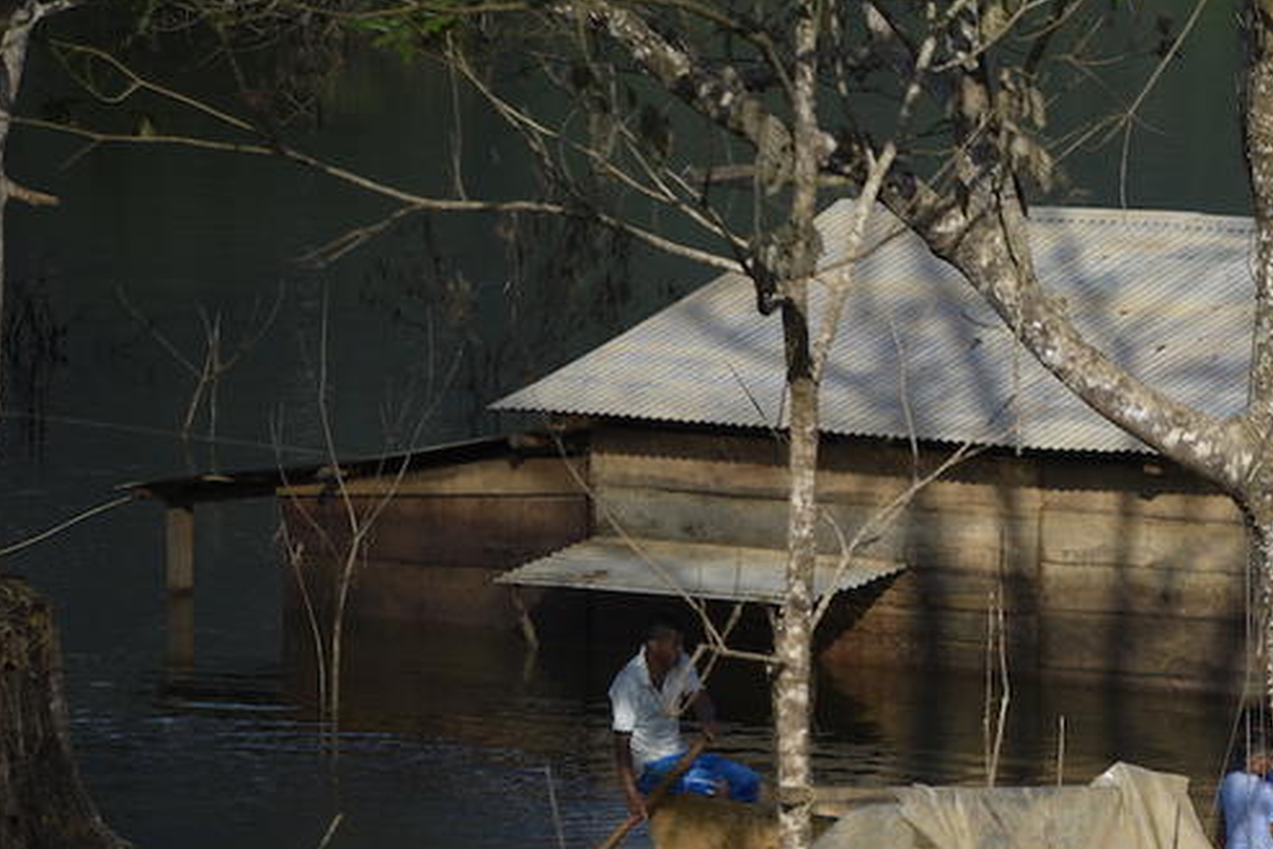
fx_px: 13476
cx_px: 1201
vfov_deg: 3.6
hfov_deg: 5.4
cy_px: 675
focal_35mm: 381
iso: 200
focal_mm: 200
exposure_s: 1/4000
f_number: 2.8
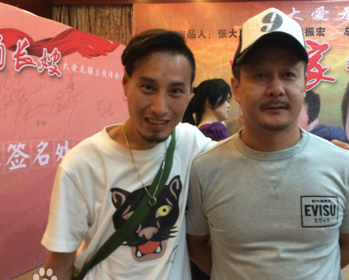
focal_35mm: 39
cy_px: 132
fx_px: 403
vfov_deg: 38.2
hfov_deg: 46.4
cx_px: 221
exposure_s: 1/30
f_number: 2.2
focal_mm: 4.15
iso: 100
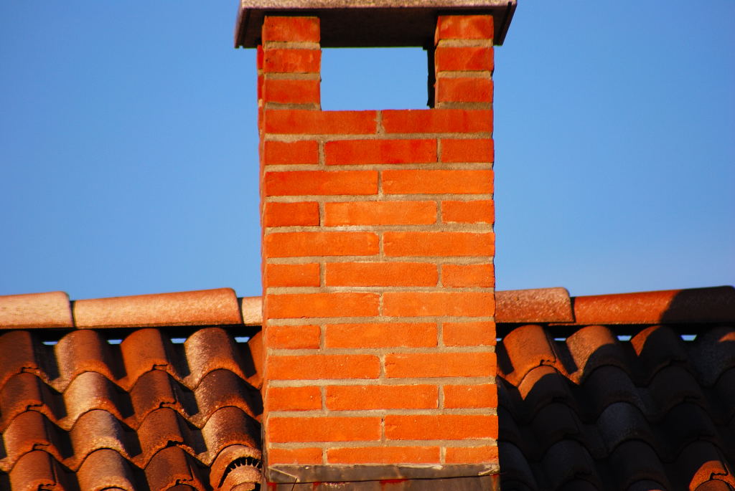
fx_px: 12262
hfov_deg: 3.4
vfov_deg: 2.3
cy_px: 246
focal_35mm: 600
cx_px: 368
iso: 100
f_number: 5.6
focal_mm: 400
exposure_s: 1/640
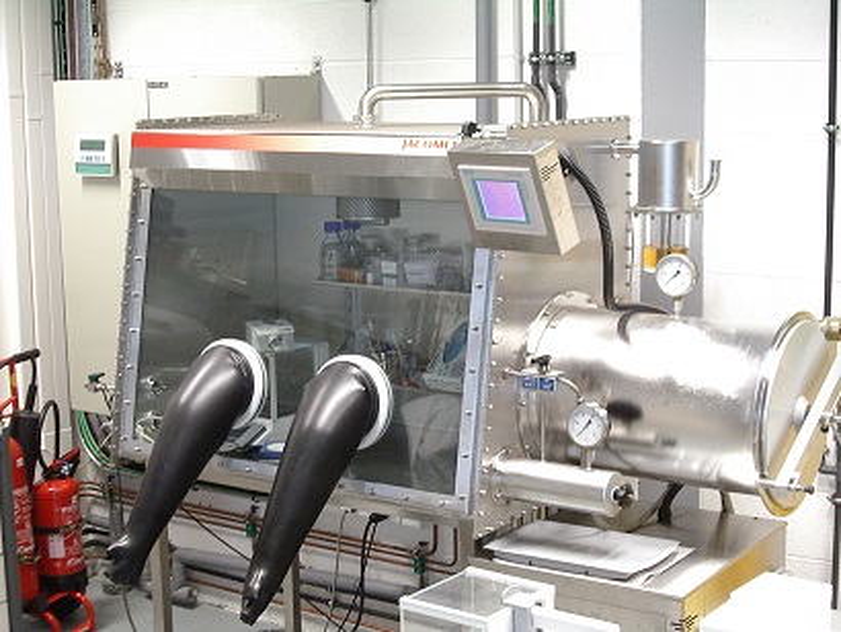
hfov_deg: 30.7
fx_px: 1531
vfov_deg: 23.3
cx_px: 420
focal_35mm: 63
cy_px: 316
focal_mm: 9.6
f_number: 3.4
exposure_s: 1/6
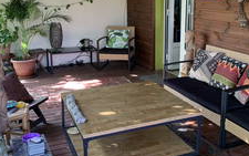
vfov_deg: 29.2
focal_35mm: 44
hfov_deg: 45.0
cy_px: 64
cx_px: 151
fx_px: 299
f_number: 1.8
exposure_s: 1/60
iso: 200
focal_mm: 4.25
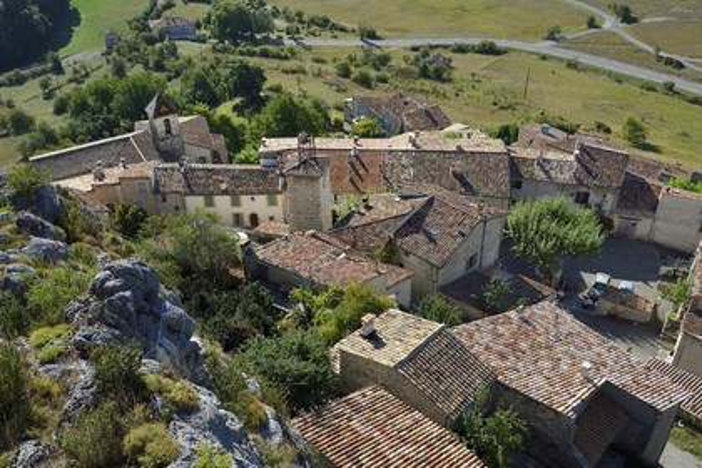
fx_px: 682
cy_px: 234
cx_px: 351
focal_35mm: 35
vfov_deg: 37.9
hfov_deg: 54.4
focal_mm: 35
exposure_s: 1/200
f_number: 11
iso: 200
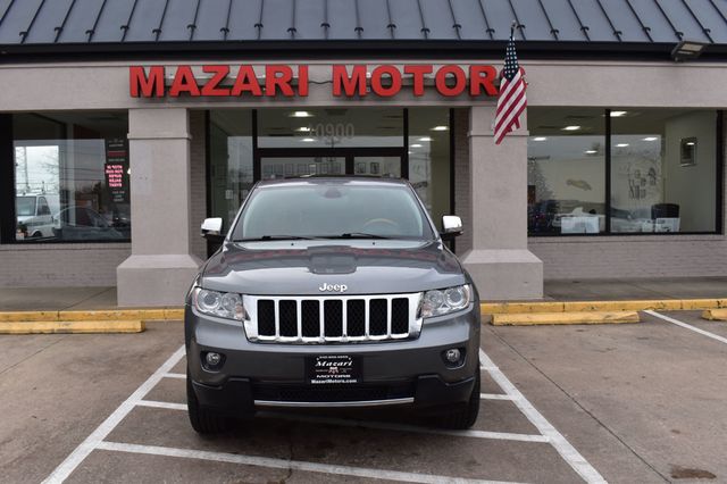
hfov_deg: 55.1
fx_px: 696
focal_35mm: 34
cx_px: 364
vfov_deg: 38.3
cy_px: 242
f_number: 9
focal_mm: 23
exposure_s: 1/100
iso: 400
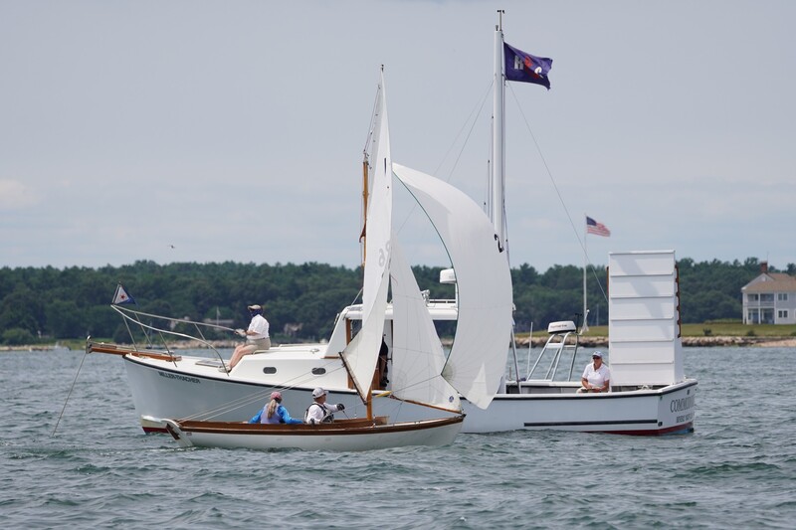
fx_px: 7129
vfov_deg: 4.3
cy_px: 265
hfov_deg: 6.4
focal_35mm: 322
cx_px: 398
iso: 160
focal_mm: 215
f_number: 5.6
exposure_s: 1/1250
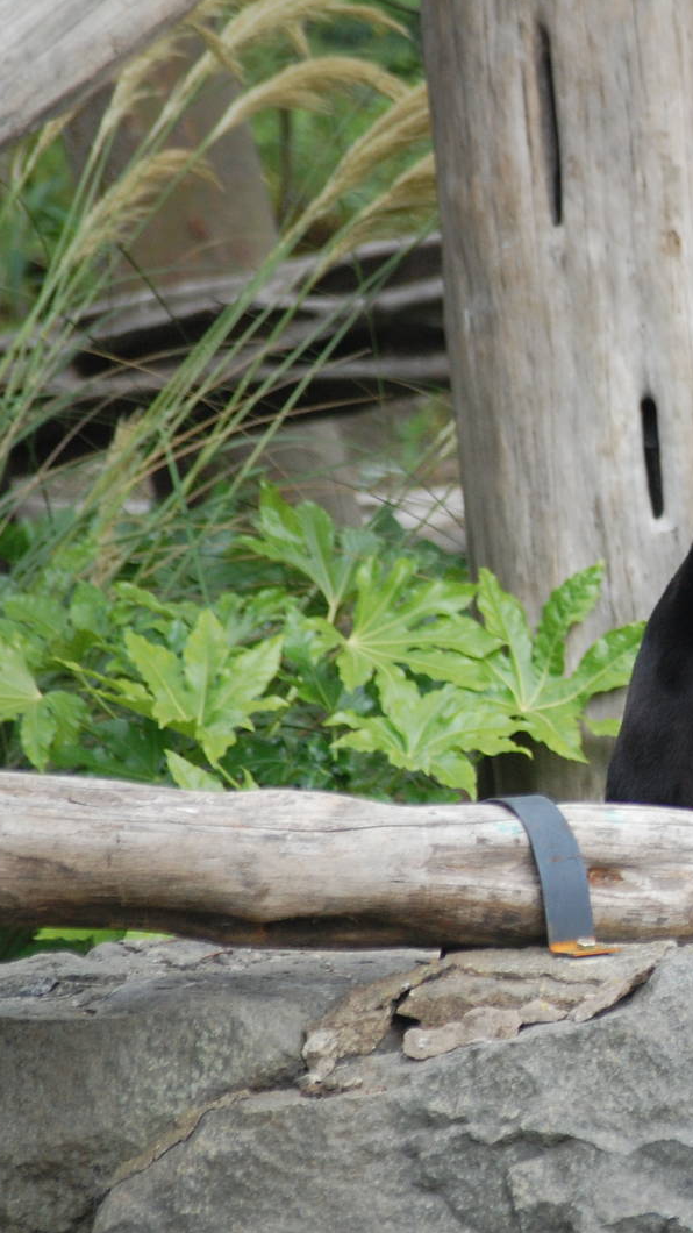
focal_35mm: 474
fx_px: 15489
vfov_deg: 4.6
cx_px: 800
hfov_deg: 2.6
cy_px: 615
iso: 720
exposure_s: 1/500
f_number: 5.6
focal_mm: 200
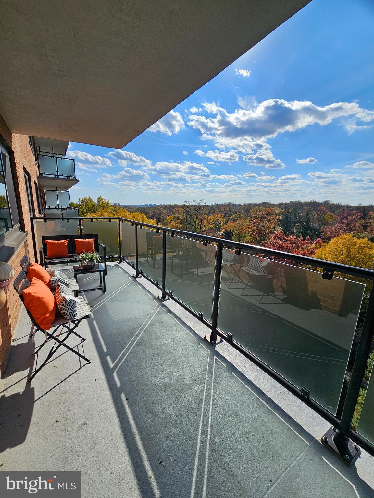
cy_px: 249
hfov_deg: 89.9
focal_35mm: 13
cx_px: 187
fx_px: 187
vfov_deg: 106.2
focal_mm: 2.2
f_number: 2.2
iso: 50
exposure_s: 1/5000
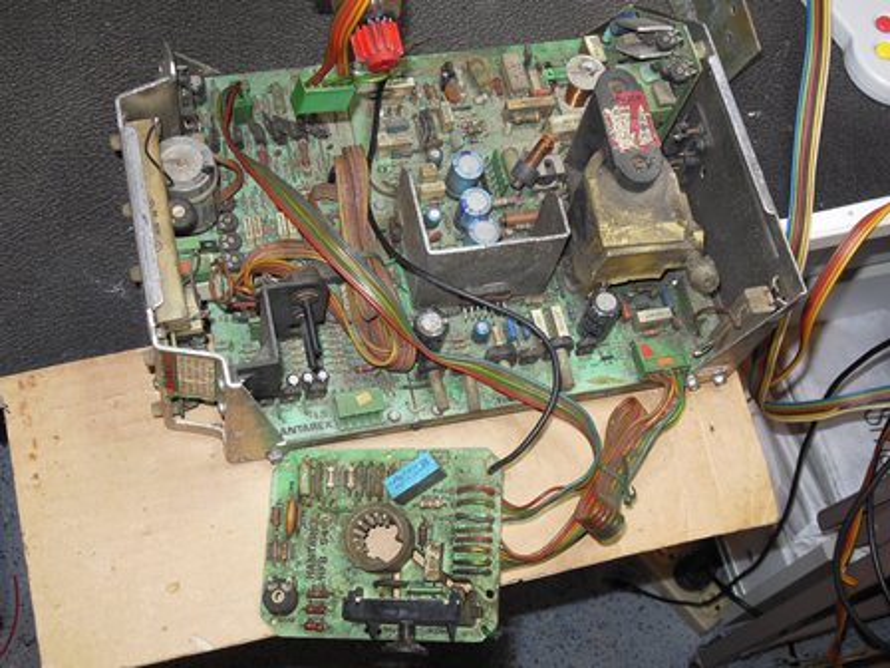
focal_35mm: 43
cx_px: 445
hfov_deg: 43.9
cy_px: 334
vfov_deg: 33.6
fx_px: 1106
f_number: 3.8
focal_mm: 7.7
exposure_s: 1/30
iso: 200
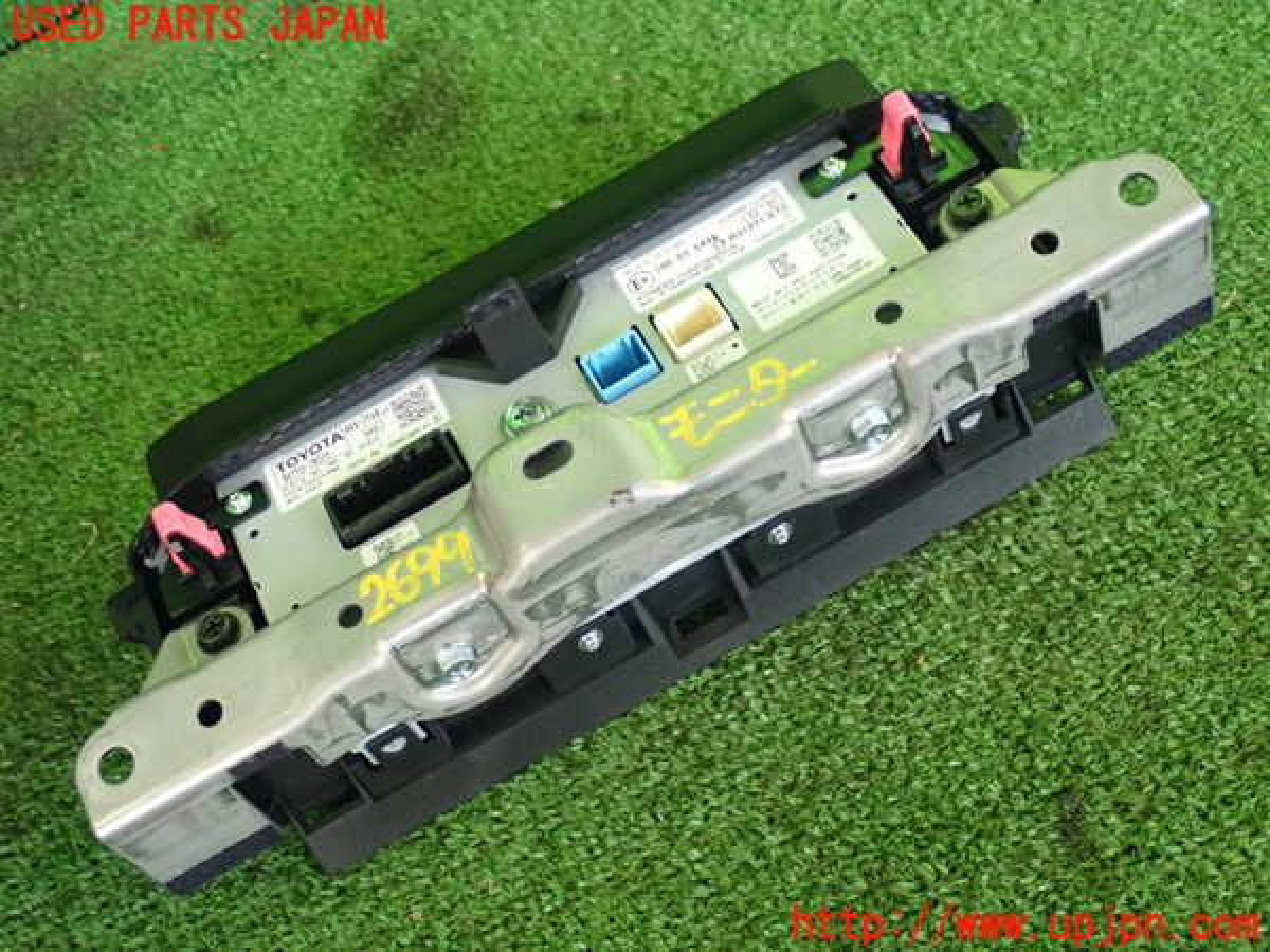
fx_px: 1944
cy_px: 476
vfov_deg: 27.5
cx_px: 635
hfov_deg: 36.2
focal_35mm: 53
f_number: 3.4
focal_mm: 9.61
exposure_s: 1/50
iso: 320
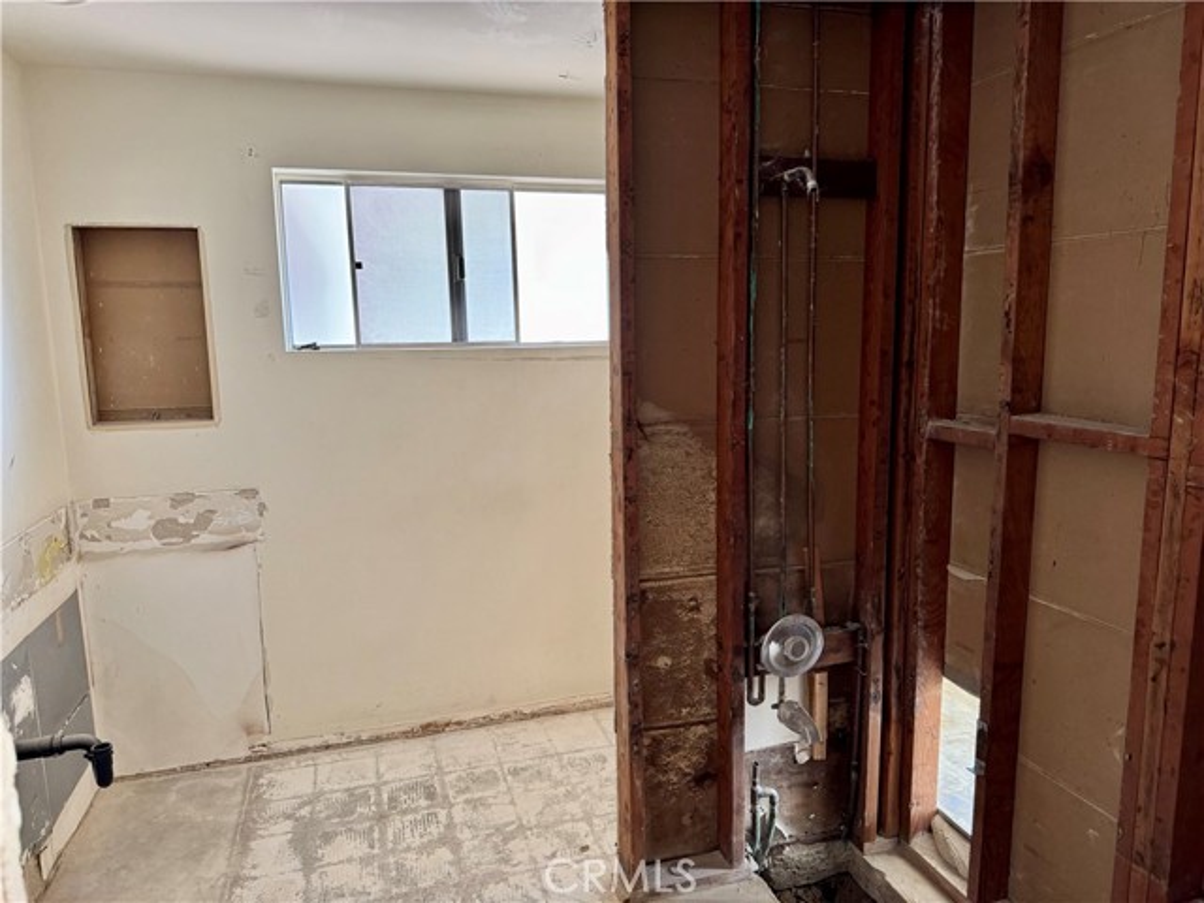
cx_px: 602
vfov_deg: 56.8
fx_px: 835
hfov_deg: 71.6
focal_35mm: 24
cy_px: 452
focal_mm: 6.76
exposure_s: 1/60
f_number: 1.78
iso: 320
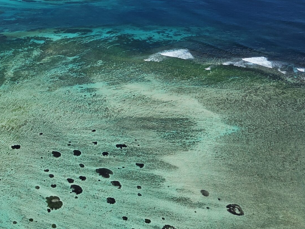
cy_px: -10
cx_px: 29
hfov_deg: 33.6
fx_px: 476
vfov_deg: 25.4
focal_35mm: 54
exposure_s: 1/2628
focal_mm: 5.4
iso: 25
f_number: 1.8
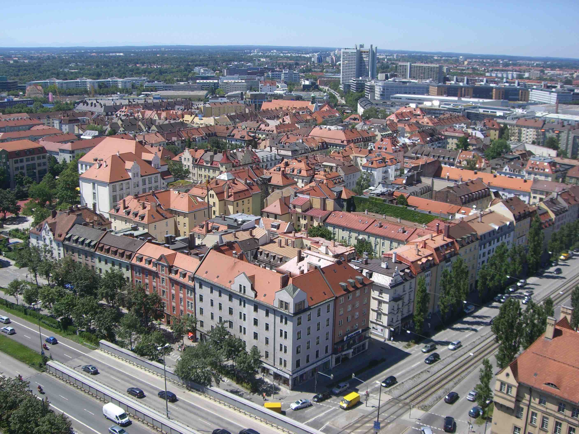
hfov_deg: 49.0
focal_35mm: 38
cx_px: 290
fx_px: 636
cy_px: 217
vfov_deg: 37.7
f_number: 4.3
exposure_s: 1/500
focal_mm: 6.2
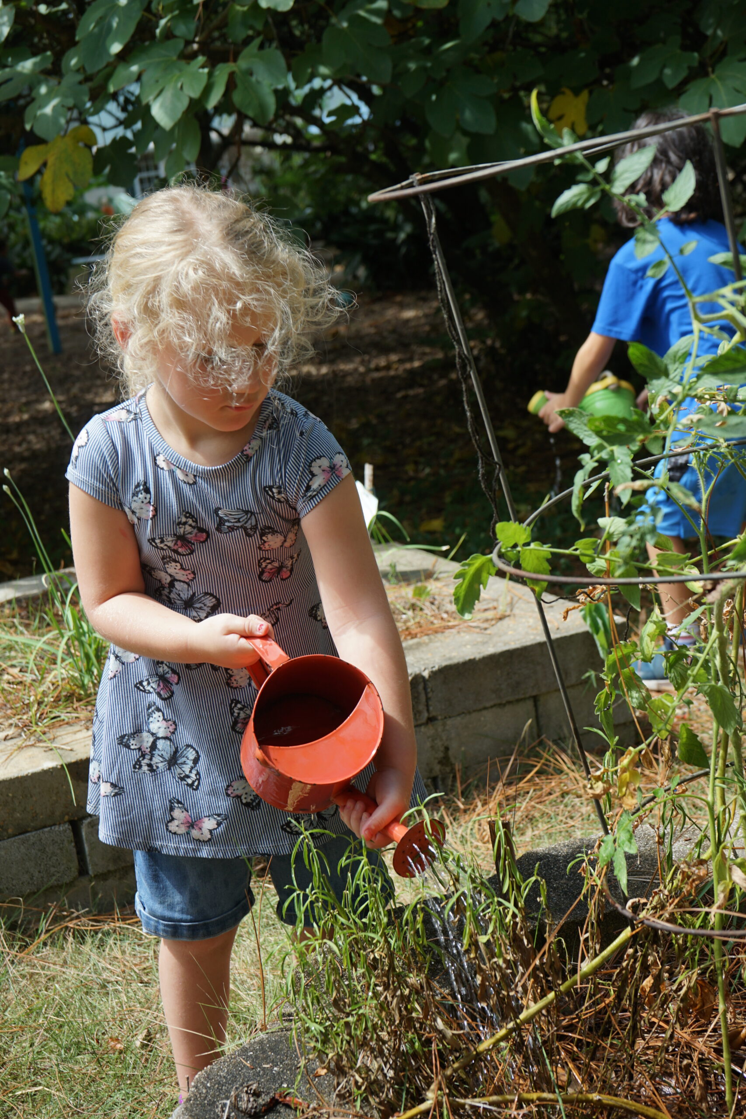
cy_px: 560
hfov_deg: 27.5
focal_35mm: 49
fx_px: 1523
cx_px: 373
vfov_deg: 40.3
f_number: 8
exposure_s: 1/125
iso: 100
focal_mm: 49
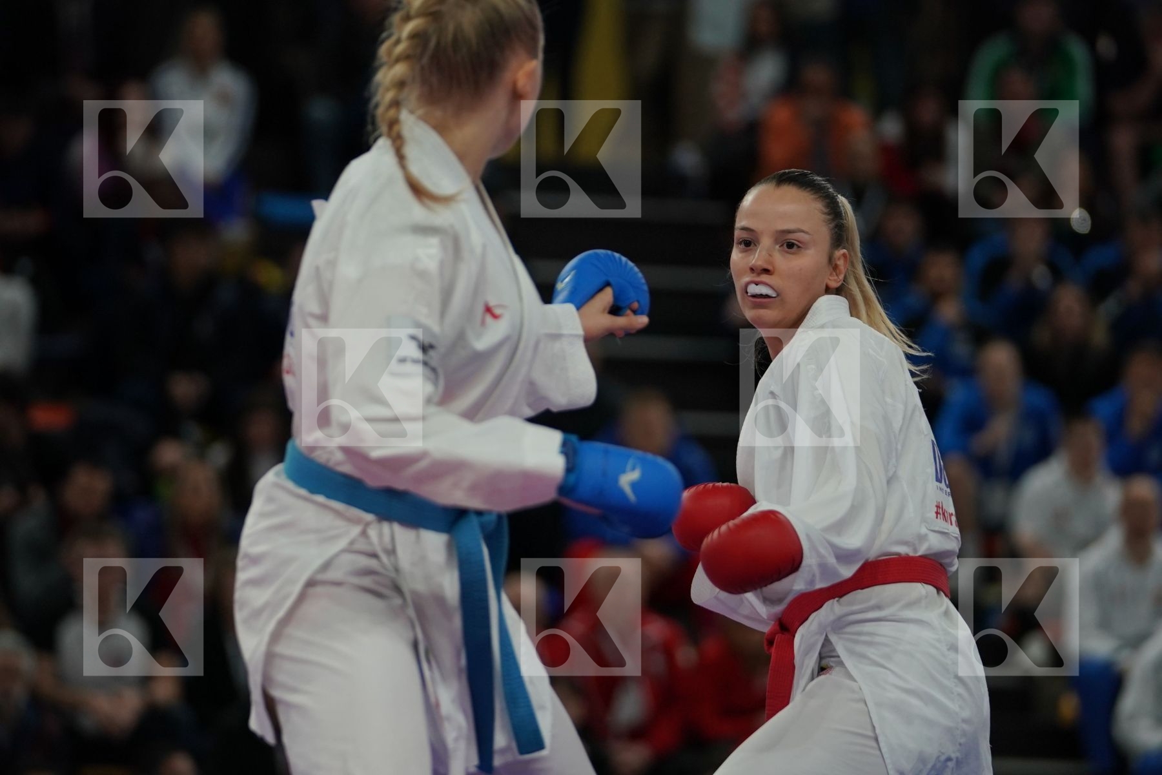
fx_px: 7940
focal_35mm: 246
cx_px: 581
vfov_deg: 5.6
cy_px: 388
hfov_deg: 8.4
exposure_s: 1/1000
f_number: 2.8
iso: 1000
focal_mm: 164
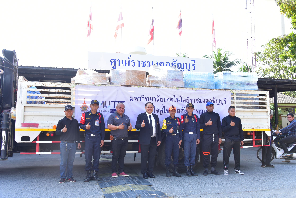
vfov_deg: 38.9
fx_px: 280
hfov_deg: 55.8
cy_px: 99
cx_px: 148
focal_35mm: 34
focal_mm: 34
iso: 320
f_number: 5.6
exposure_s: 1/200
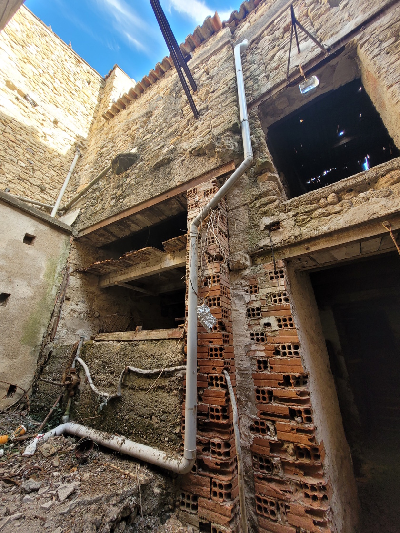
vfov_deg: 106.2
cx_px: 200
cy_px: 266
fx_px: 200
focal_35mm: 13
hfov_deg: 89.9
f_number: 2.2
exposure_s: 1/100
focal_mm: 1.74
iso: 80
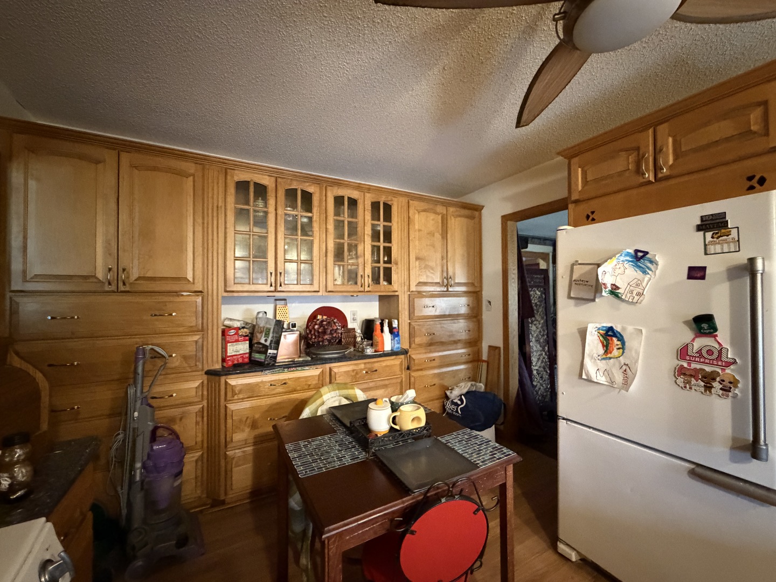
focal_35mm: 14
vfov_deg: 85.7
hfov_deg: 102.1
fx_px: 314
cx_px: 388
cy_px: 291
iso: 1250
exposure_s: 1/40
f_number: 2.2
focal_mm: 2.22
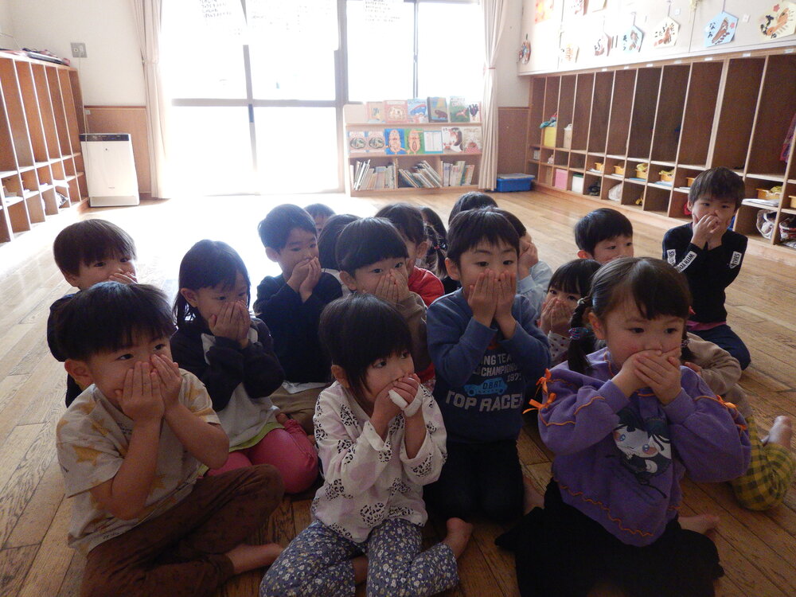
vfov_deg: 56.8
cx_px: 398
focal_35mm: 24
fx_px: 552
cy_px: 298
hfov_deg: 71.6
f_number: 2.8
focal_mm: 4.3
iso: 200
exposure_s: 1/20
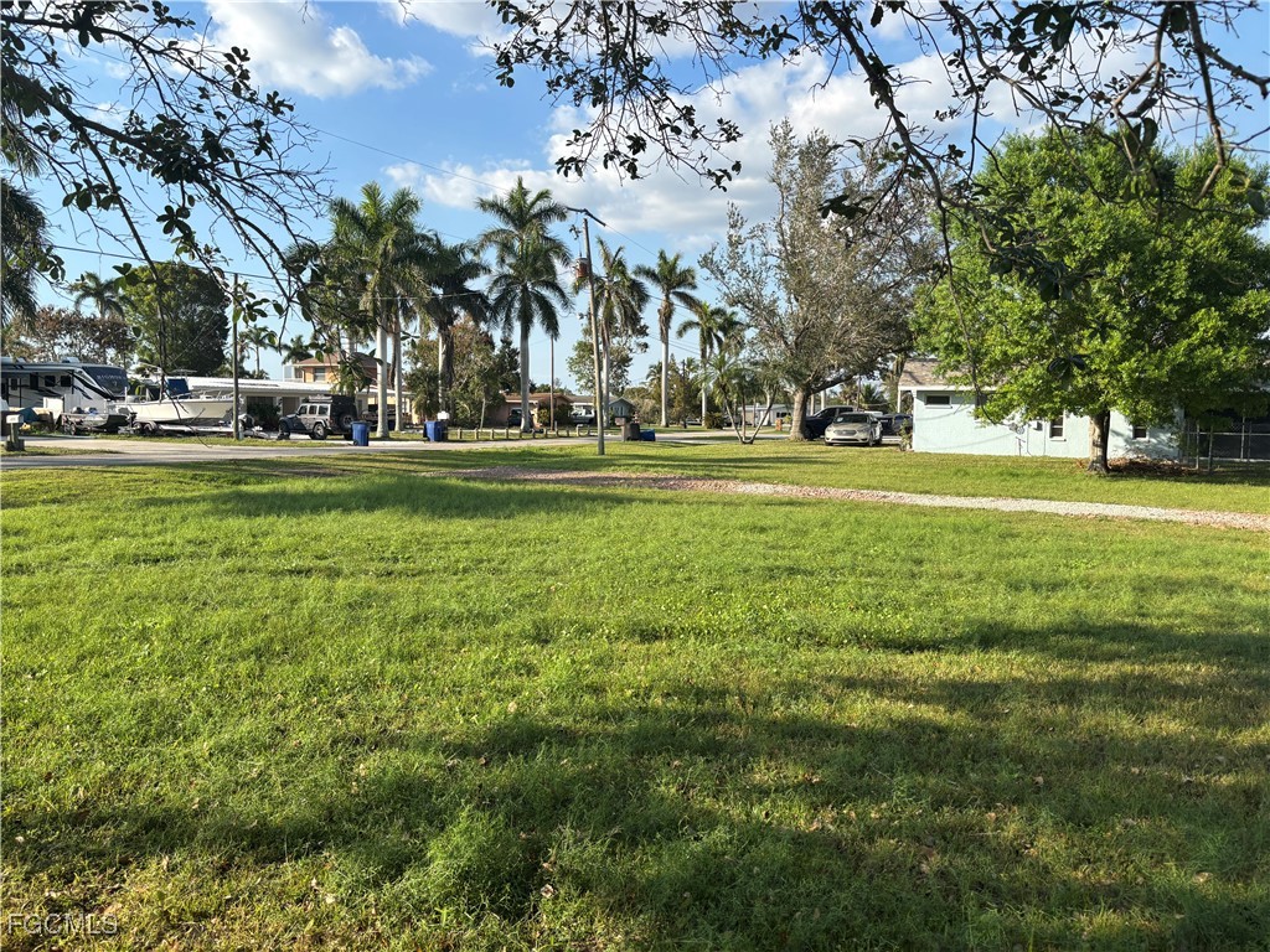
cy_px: 476
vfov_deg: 53.1
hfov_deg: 67.3
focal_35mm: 26
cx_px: 635
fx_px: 954
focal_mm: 5.96
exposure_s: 1/1876
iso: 50
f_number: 1.6
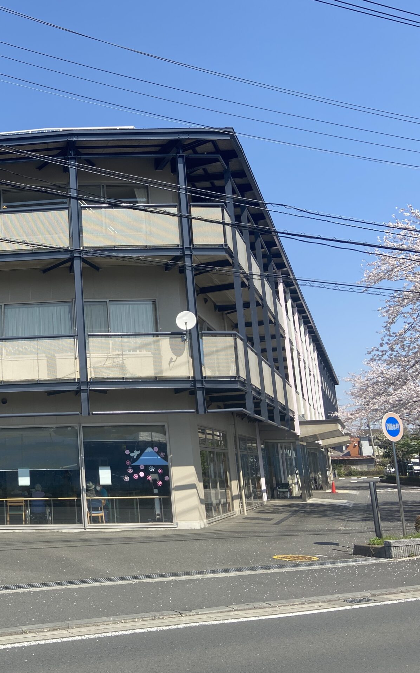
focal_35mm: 37
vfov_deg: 52.7
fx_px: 678
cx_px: -12
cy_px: 338
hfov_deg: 31.5
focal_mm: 4.25
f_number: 1.8
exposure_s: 1/1808
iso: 32
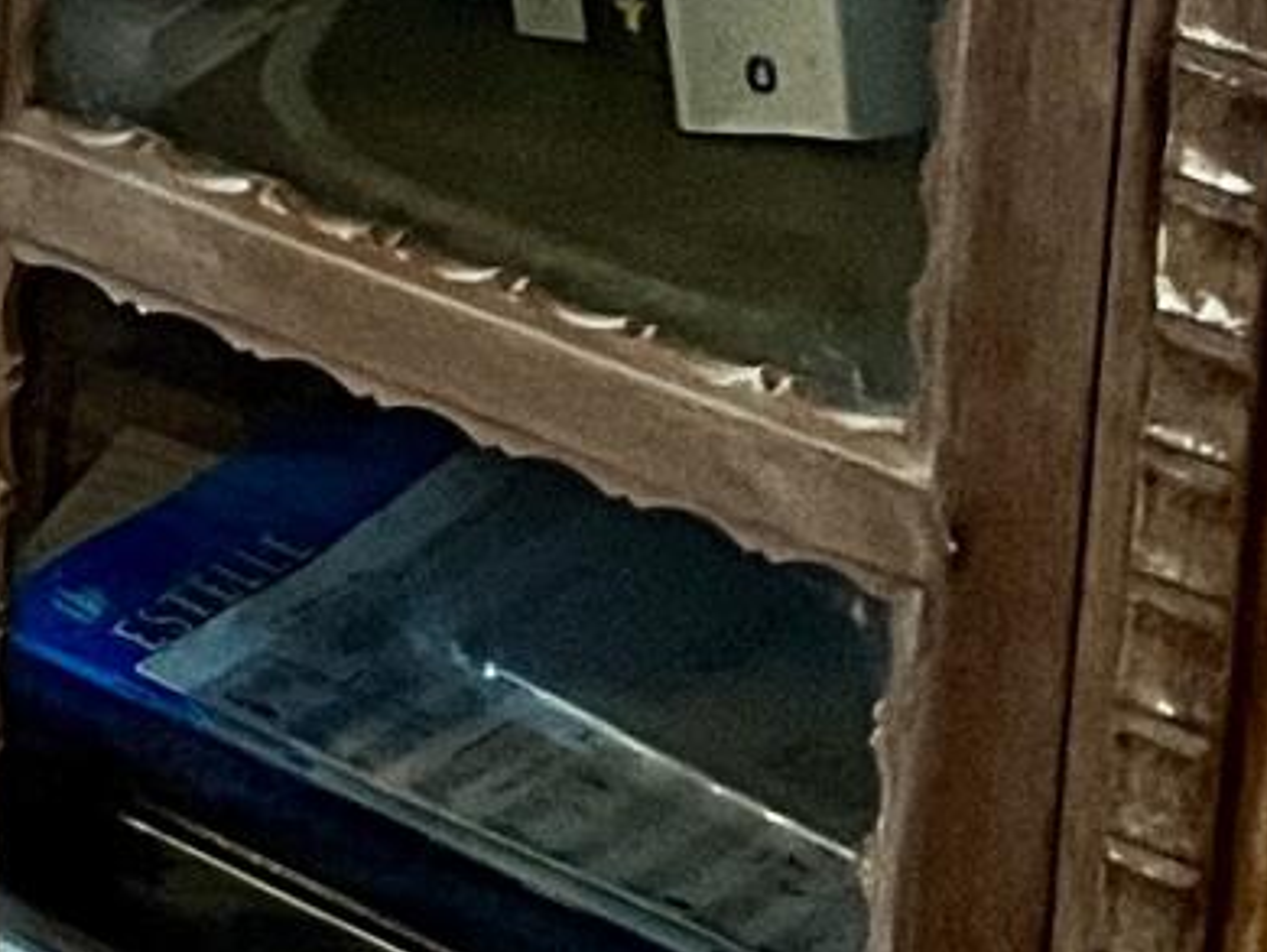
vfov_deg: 6.4
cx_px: -2394
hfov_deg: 8.5
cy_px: -2560
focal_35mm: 200
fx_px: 7325
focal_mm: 5.7
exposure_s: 1/60
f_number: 1.5
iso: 200
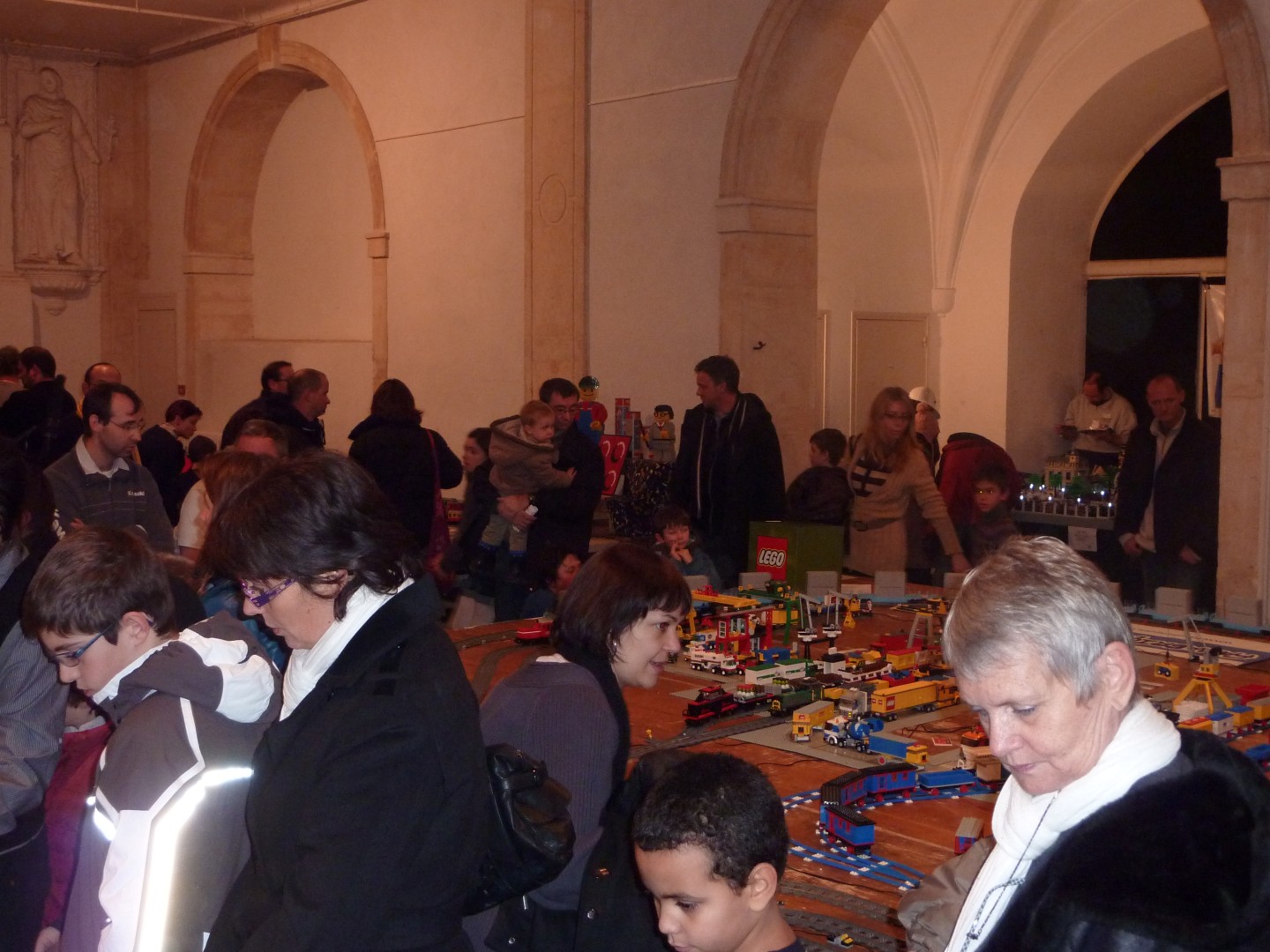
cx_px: 635
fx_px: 1541
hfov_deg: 44.8
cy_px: 476
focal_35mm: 42
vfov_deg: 34.3
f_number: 3.7
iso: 400
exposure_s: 1/30
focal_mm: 6.9
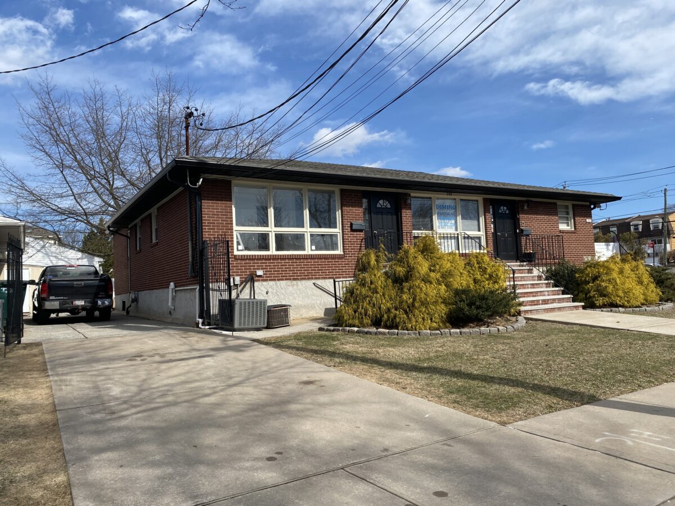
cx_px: 338
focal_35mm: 26
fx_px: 507
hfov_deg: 67.3
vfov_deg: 53.1
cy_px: 253
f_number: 1.8
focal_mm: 4.25
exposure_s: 1/2688
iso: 32
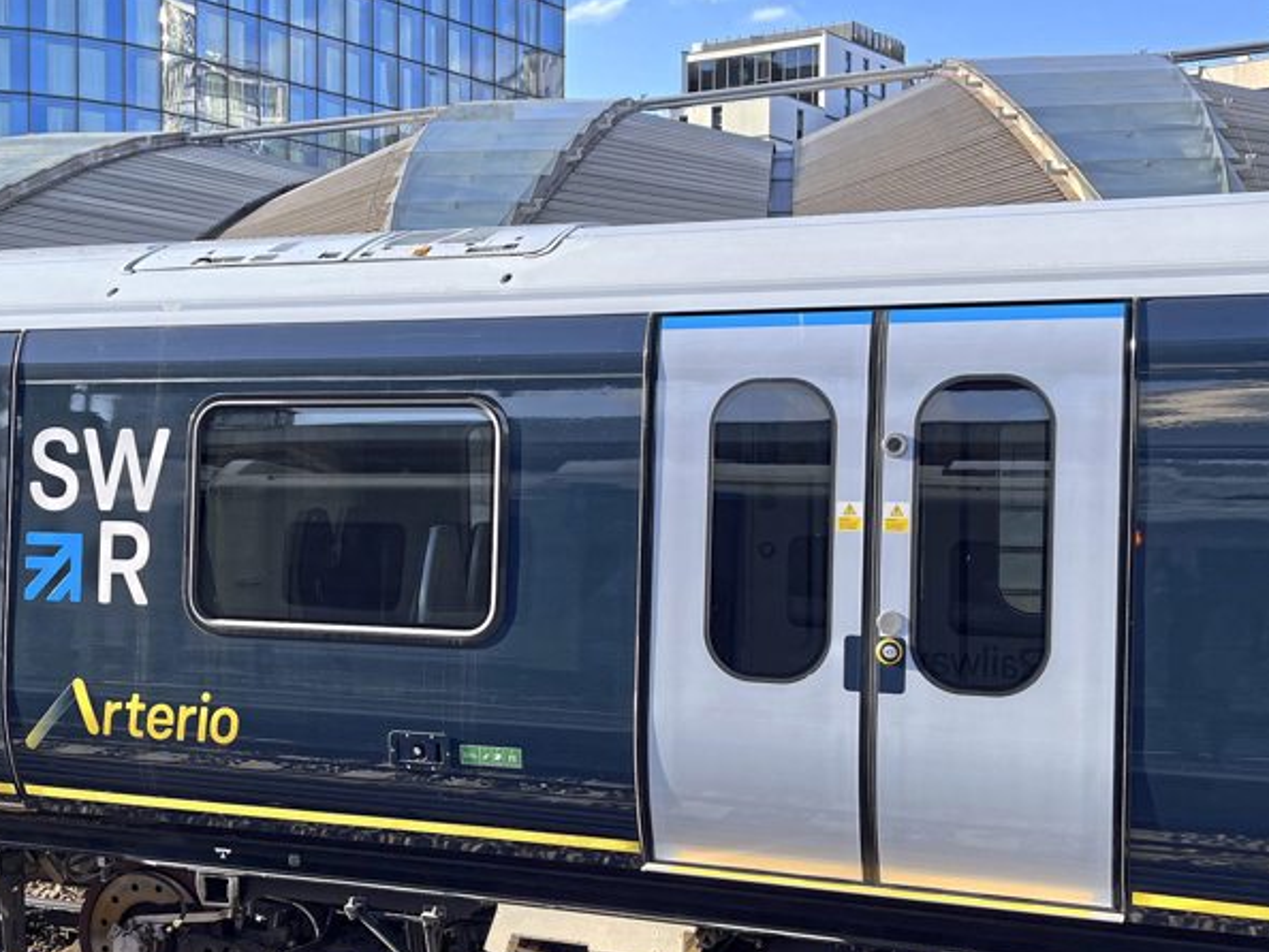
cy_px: 517
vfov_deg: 34.4
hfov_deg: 44.8
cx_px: 600
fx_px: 1540
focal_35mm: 42
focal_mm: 5.1
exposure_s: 1/864
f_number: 1.6
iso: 50
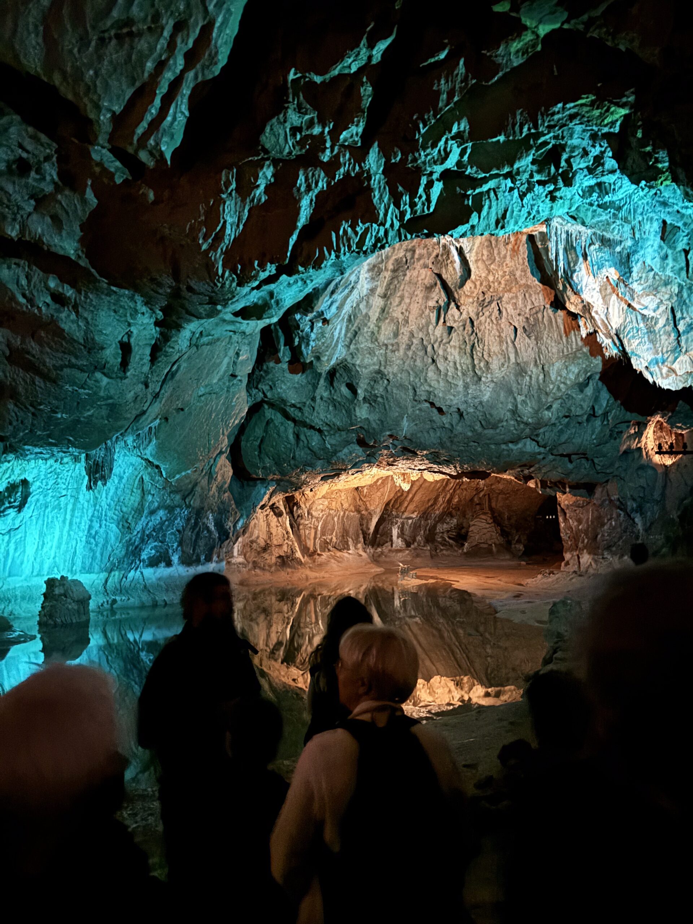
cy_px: 462
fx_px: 694
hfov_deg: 53.1
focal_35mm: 26
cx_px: 346
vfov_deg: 67.3
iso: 4000
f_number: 1.6
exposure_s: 1/9
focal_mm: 5.96
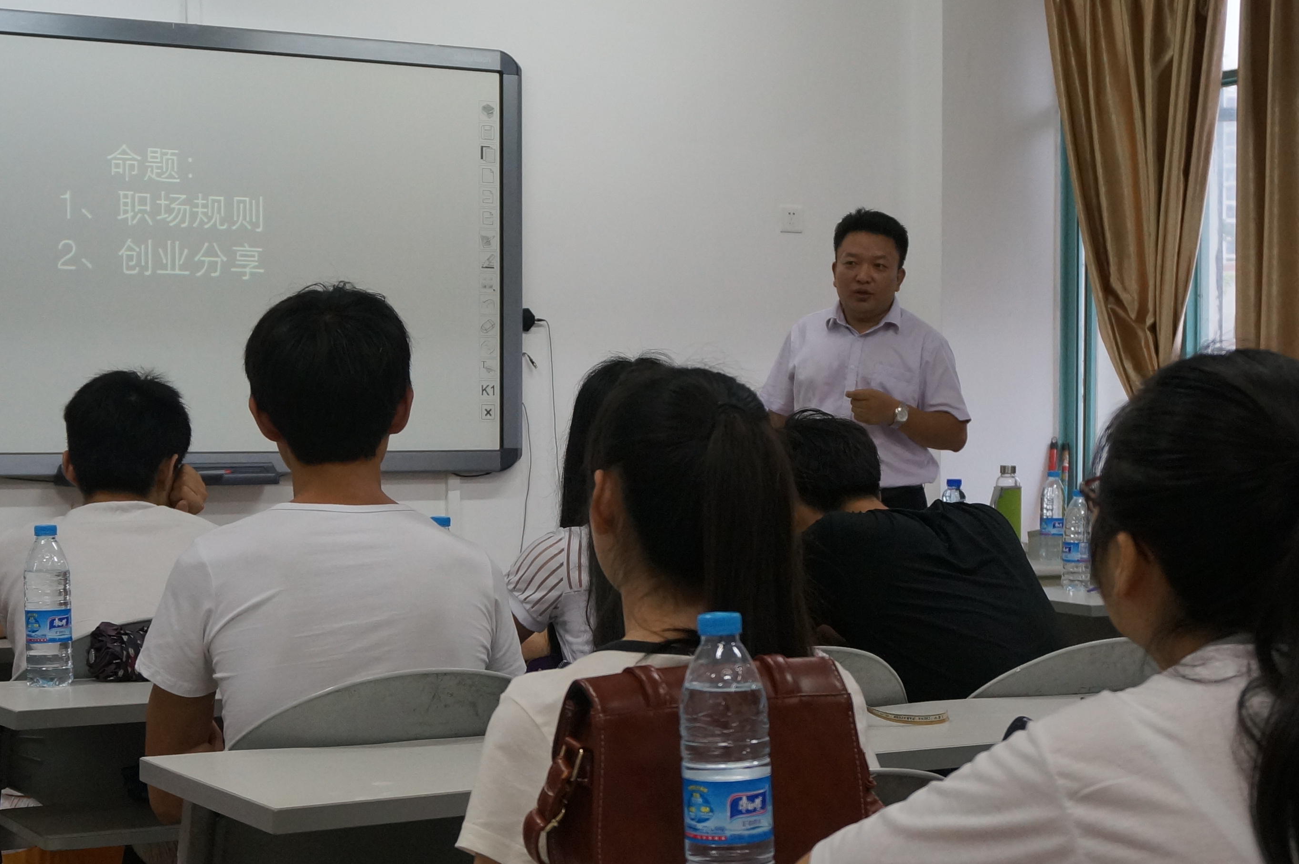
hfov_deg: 31.0
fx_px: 2343
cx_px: 584
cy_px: 466
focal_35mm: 65
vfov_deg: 20.9
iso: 800
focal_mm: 24
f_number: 4.5
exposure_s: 1/60
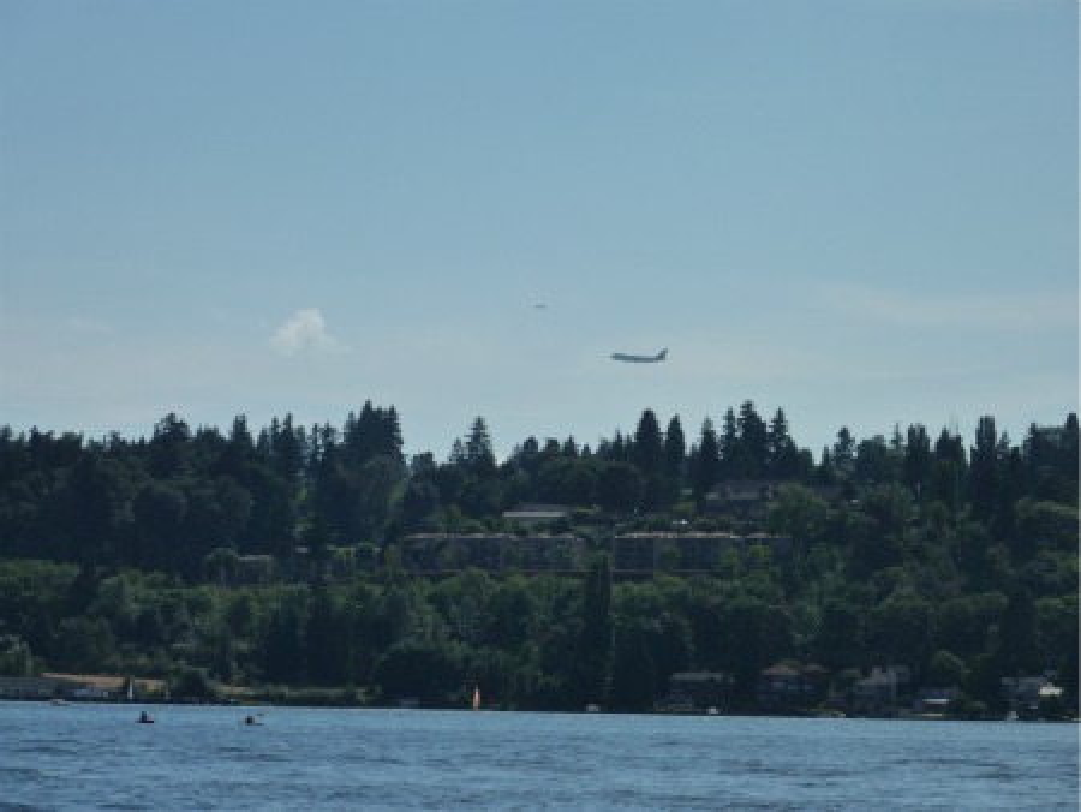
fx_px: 4937
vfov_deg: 9.4
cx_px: 540
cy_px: 406
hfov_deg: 12.5
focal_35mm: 158
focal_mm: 25.9
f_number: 6.3
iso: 125
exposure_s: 1/1300
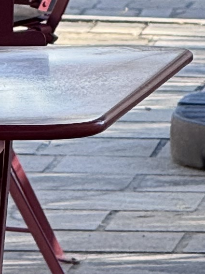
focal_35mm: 854
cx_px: -247
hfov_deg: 1.7
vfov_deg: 2.3
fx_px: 6746
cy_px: -39
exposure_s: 1/199
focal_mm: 15.66
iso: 50
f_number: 2.8
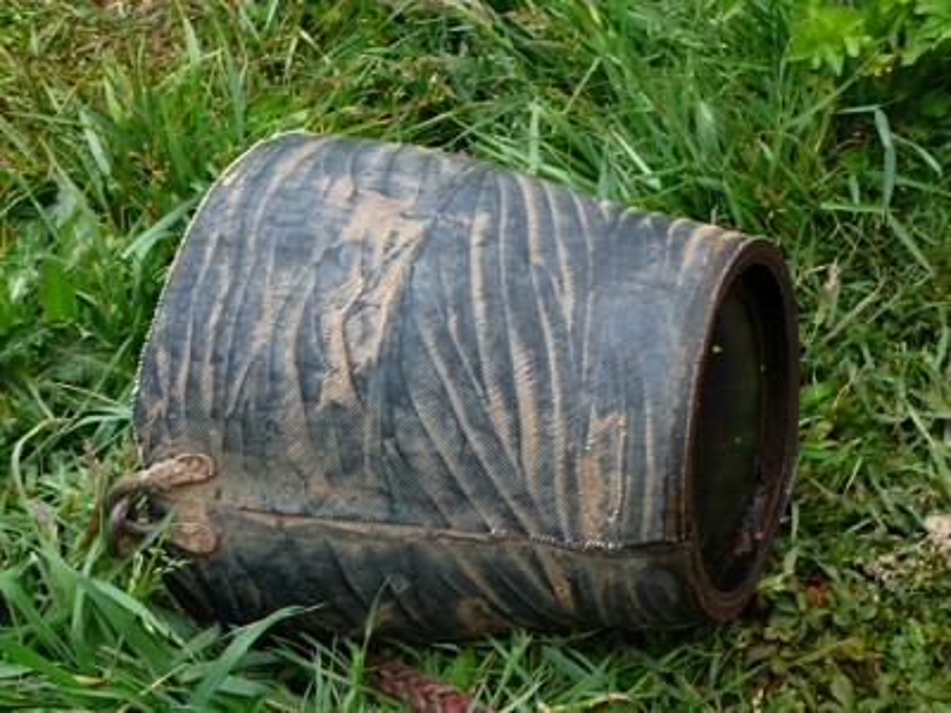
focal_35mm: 61
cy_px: 356
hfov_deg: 31.7
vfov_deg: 24.0
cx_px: 476
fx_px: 1676
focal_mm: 9.1
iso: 80
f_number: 3.6
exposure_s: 1/60
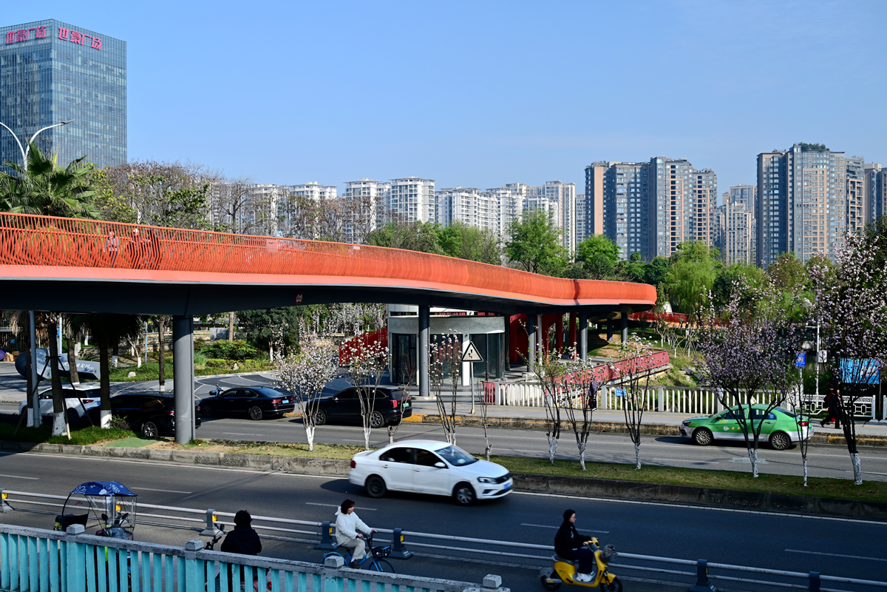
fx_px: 936
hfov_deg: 50.7
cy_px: 296
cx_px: 444
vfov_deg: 35.1
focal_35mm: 38
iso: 110
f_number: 8
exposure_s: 1/160
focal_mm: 38
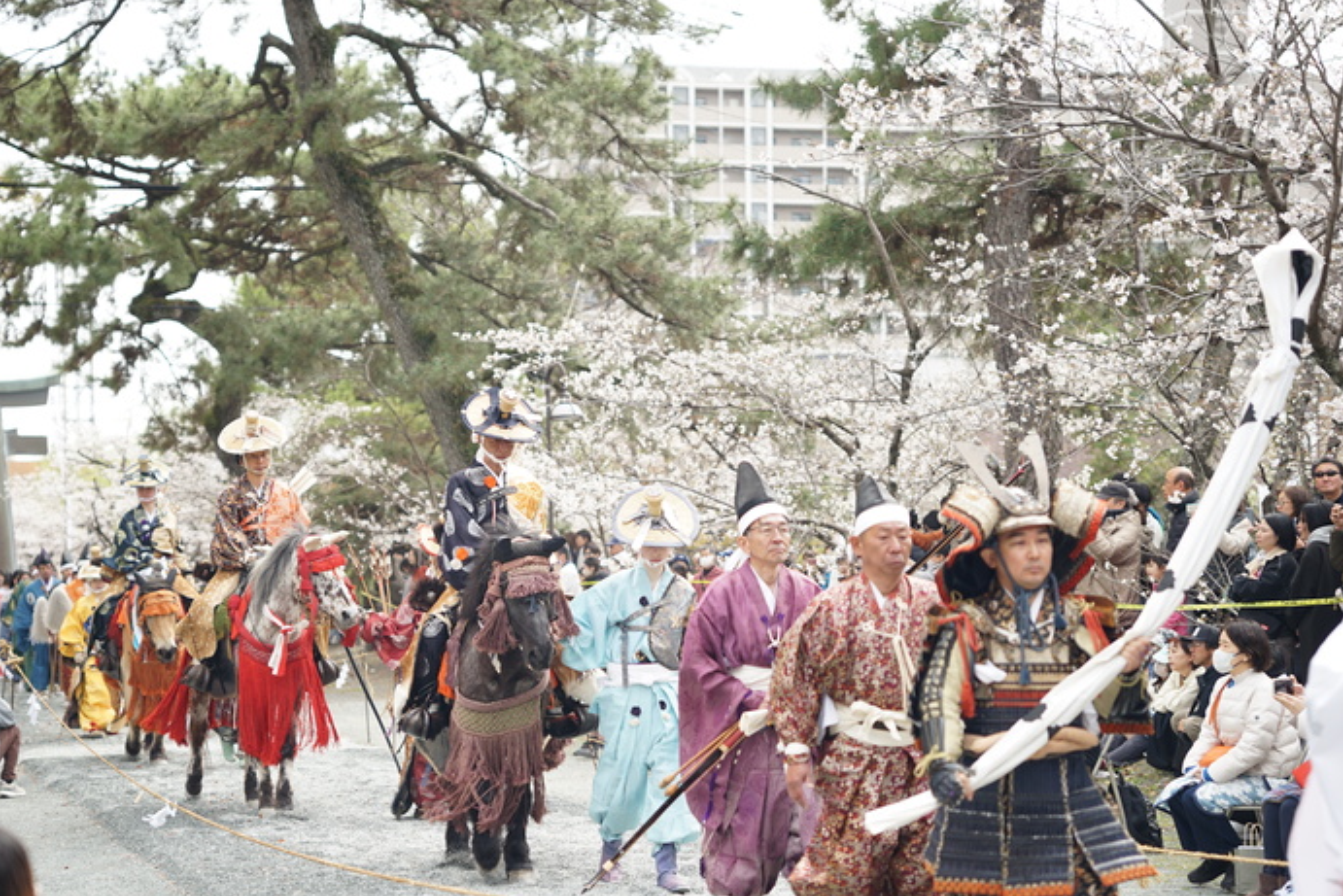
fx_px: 3022
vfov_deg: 16.9
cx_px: 585
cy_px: 516
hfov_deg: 25.0
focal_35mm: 81
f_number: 2.8
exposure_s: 1/80
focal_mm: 70
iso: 100
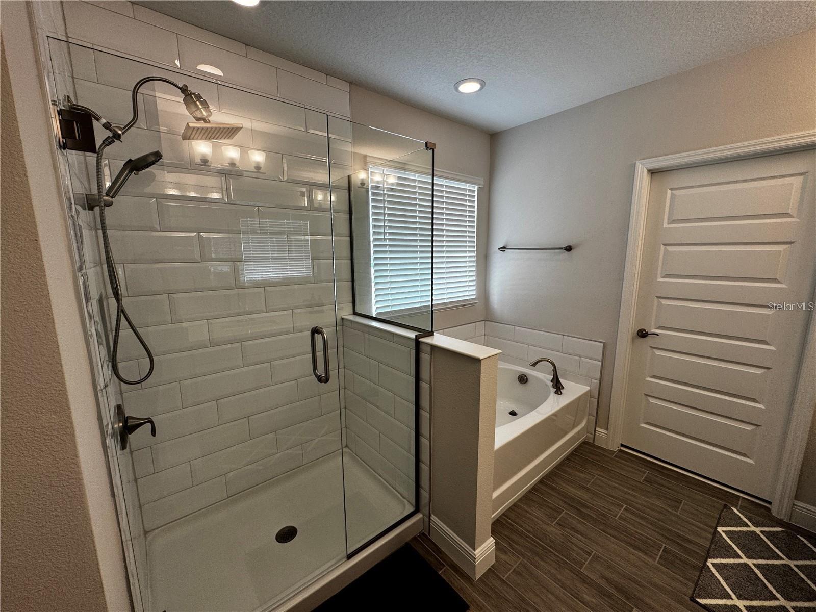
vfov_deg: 85.7
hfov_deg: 102.1
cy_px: 306
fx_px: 330
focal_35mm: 14
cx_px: 408
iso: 80
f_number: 2.2
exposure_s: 1/120
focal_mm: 2.22
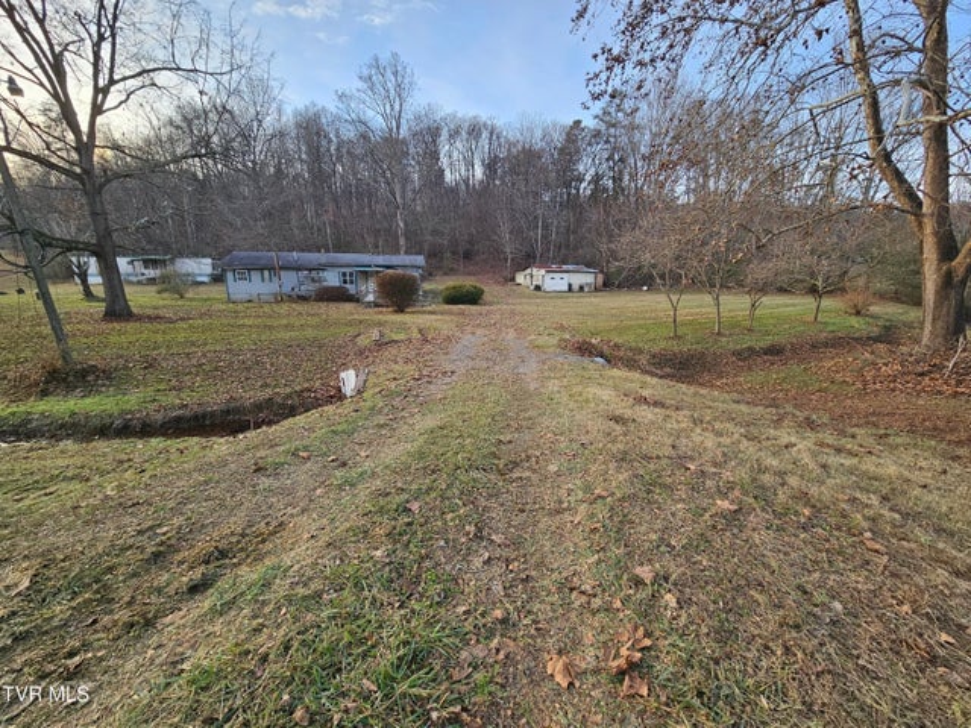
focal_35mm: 13
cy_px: 364
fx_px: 365
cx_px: 486
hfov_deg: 106.2
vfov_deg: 89.9
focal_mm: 2.2
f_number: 2.2
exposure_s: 1/358
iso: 50
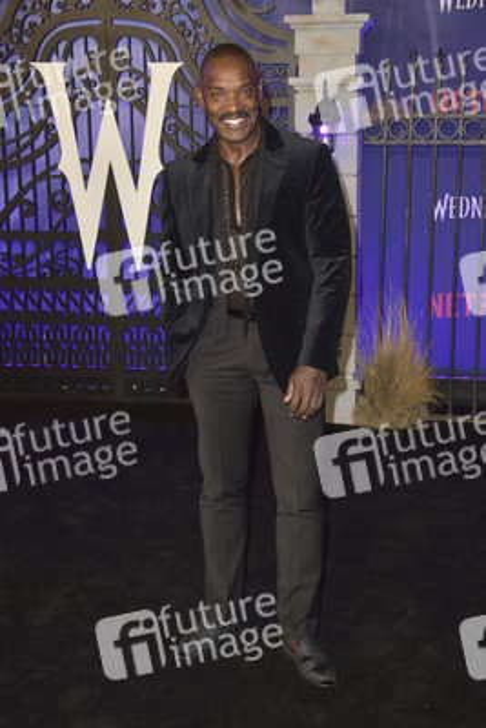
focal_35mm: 55
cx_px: 243
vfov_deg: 36.2
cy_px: 364
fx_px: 1113
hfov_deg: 24.6
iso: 800
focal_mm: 55
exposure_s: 1/250
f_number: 6.3
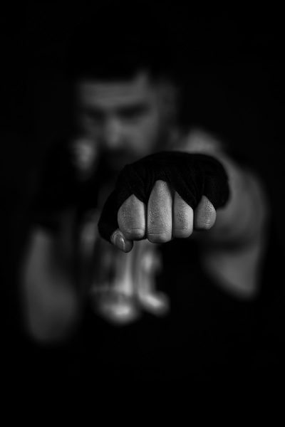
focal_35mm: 50
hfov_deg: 27.0
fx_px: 594
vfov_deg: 39.6
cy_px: 214
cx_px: 142
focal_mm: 50
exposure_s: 1/200
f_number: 1.8
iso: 320
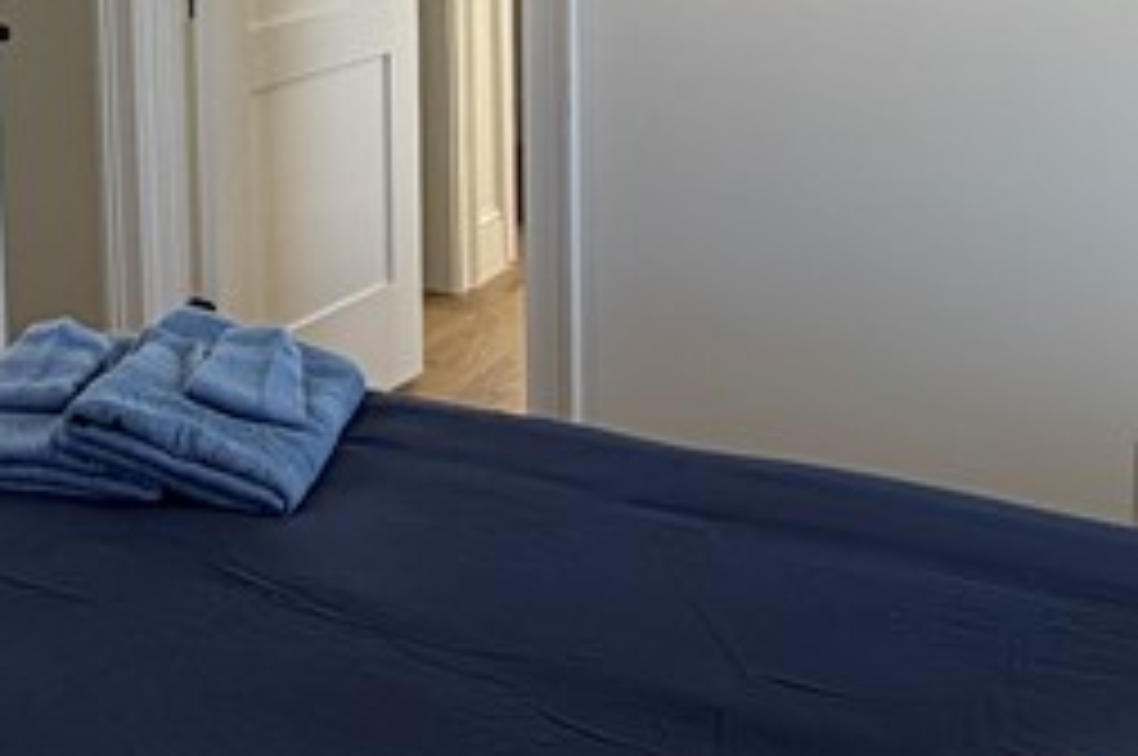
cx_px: 279
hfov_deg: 33.3
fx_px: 1863
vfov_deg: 21.9
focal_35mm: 59
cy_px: -45
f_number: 2.2
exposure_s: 1/120
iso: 64
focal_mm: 2.22
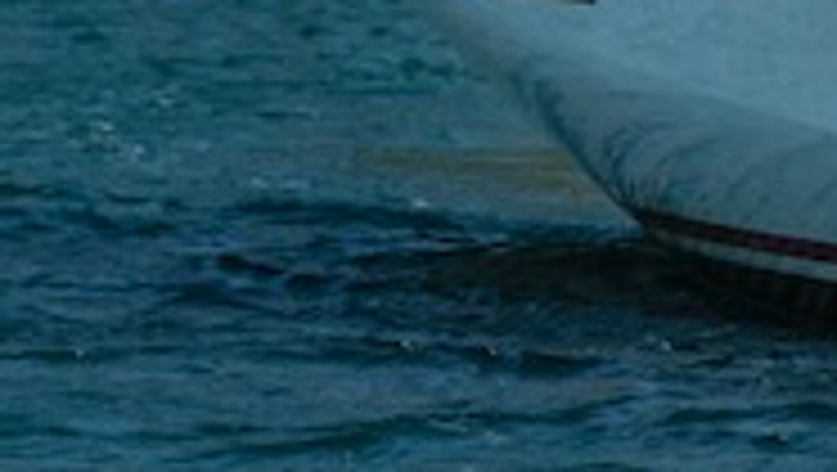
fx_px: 18192
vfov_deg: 1.5
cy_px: -297
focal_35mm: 819
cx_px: 1876
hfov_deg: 2.6
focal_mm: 162
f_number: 4
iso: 160
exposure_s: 1/3200
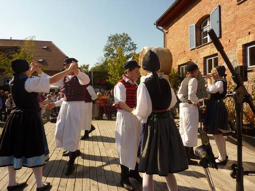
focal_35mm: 25
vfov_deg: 54.9
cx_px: 128
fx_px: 184
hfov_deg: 69.4
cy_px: 96
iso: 80
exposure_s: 1/400
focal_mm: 4.1
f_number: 4.5
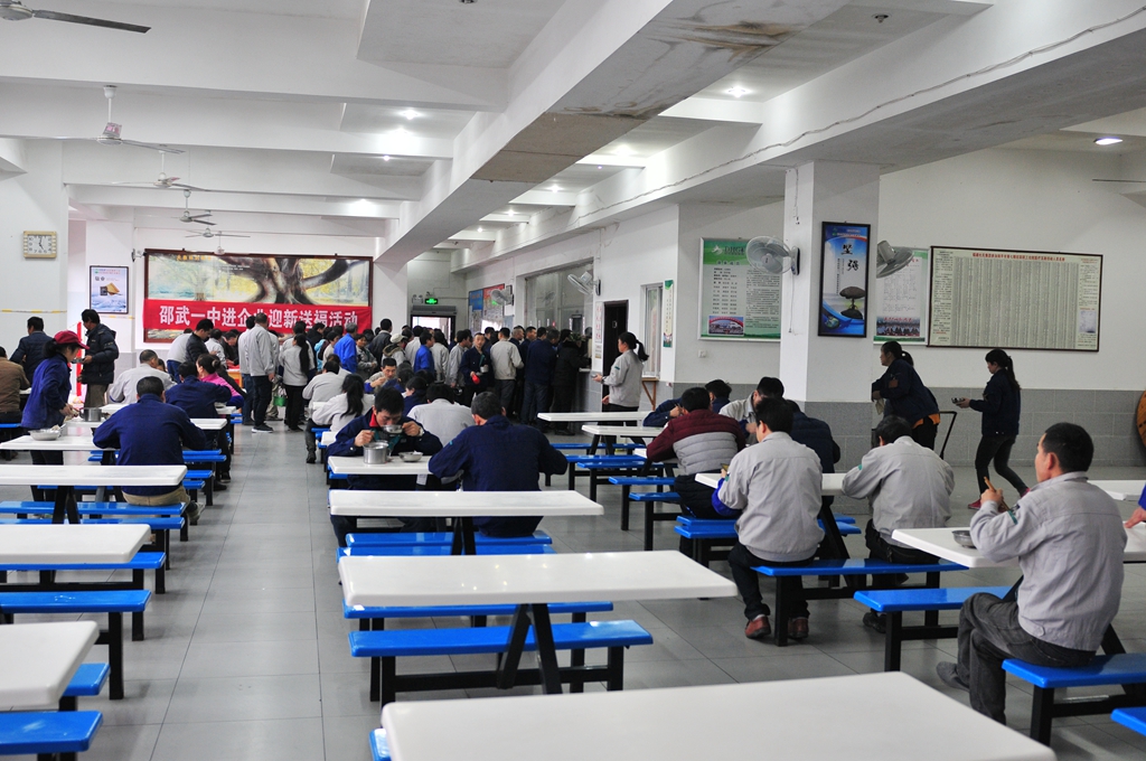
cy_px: 380
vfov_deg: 36.8
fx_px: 1145
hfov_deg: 53.2
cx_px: 573
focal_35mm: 36
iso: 500
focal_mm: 24
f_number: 2.8
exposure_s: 1/60
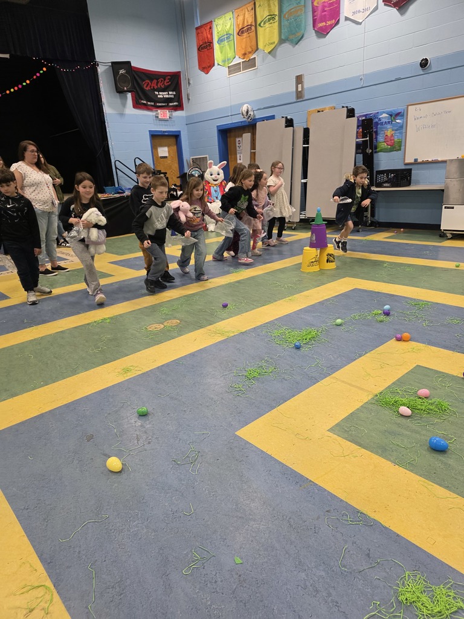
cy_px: 310
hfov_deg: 58.9
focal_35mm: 23
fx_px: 411
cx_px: 232
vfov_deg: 73.9
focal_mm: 6.3
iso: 160
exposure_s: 1/180
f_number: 1.7
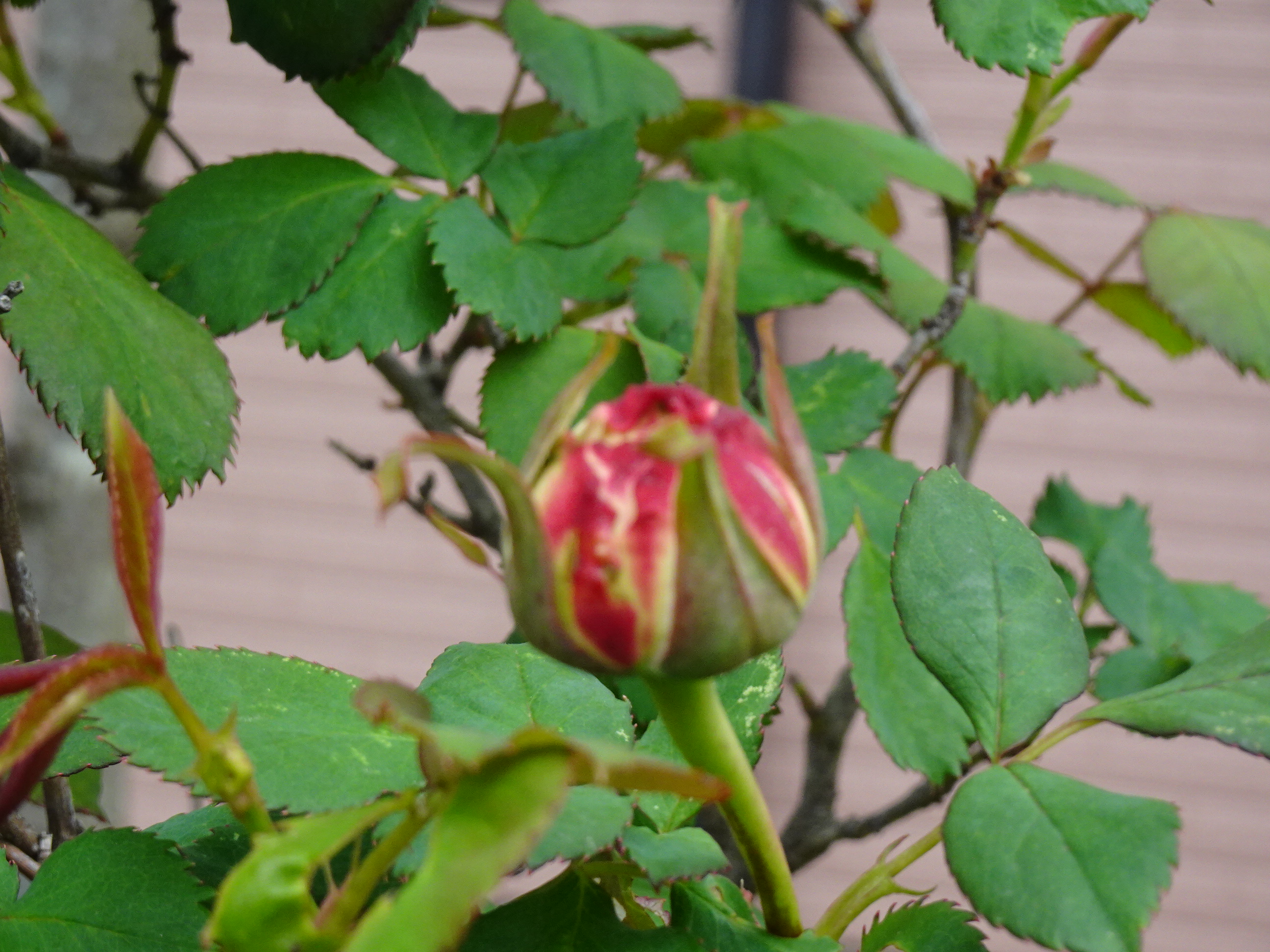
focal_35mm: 115
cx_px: 635
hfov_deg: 17.1
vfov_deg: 12.9
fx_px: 4219
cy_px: 476
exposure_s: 1/125
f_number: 5.6
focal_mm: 18.23
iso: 200
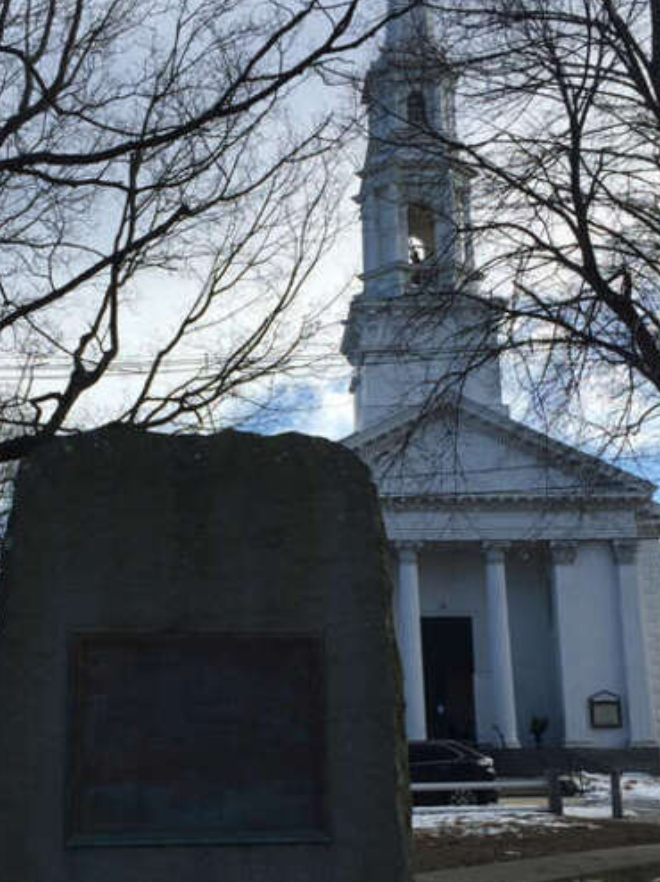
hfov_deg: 30.8
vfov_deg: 40.2
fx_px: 1196
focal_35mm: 47
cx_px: 273
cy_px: 537
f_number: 2.2
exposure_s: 1/1522
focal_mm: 4.15
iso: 32
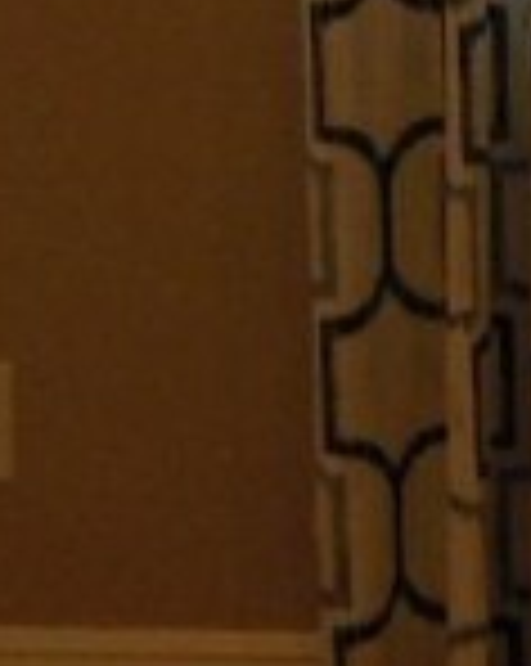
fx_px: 4390
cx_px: 1197
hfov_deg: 6.6
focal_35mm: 223
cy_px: -315
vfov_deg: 8.5
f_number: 3.5
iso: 400
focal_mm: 6
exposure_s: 1/125
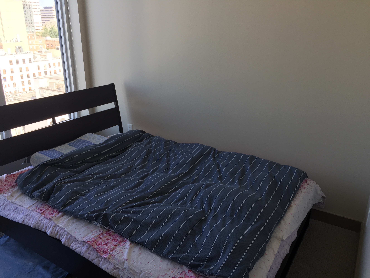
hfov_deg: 61.7
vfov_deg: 48.2
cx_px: 185
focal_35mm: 29
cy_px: 139
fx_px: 310
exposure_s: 1/120
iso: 40
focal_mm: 4.15
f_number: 2.2
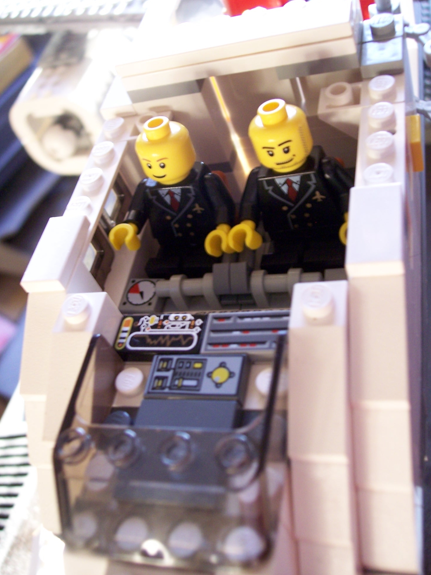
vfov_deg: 45.8
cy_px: 277
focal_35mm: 41
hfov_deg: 35.1
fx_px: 681
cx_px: 210
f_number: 3.4
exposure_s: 1/10
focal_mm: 8
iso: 200
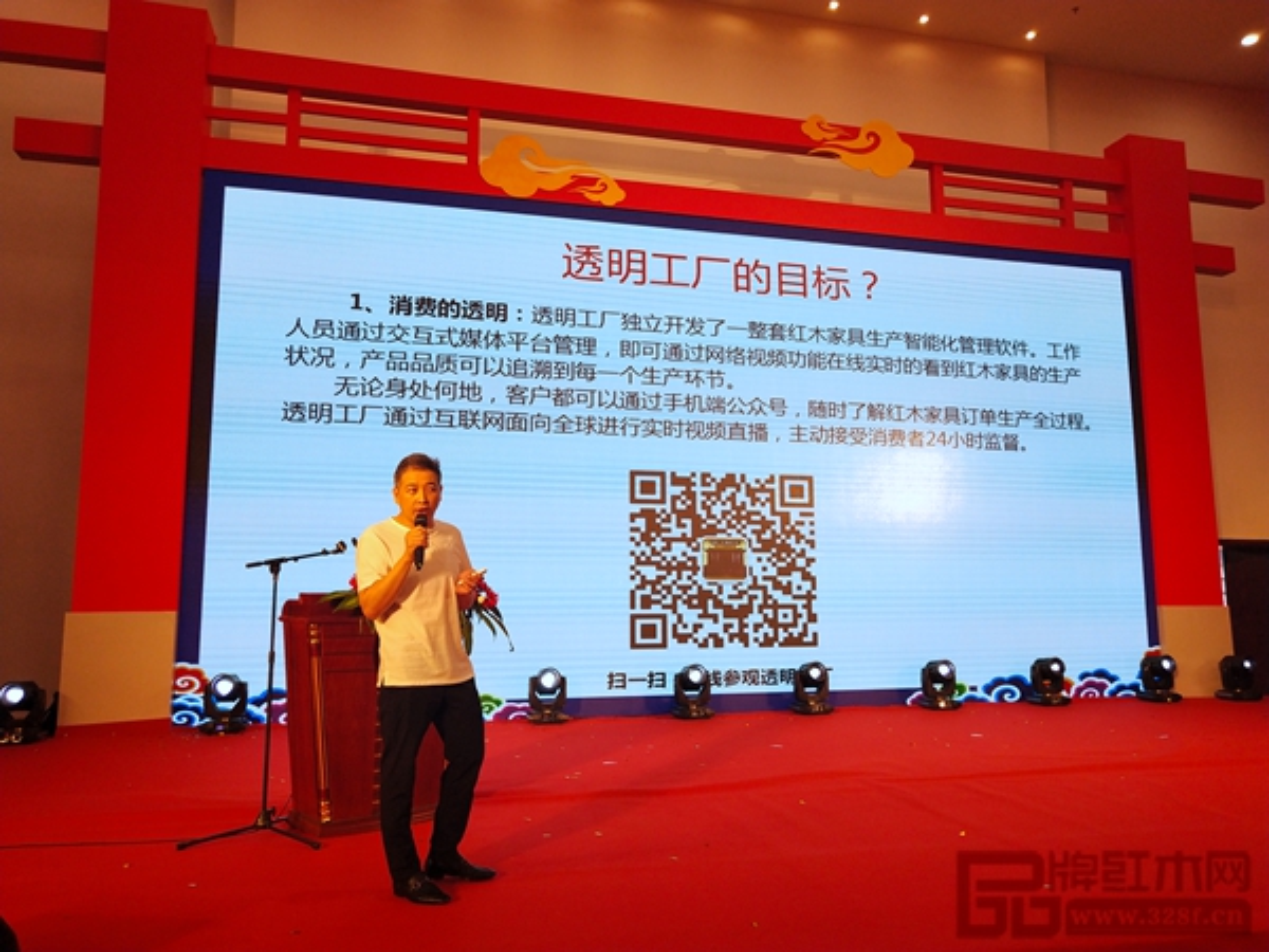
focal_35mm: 30
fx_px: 1100
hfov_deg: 60.0
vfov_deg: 46.8
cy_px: 476
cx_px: 634
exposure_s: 1/100
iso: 62
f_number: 1.8
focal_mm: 3.95
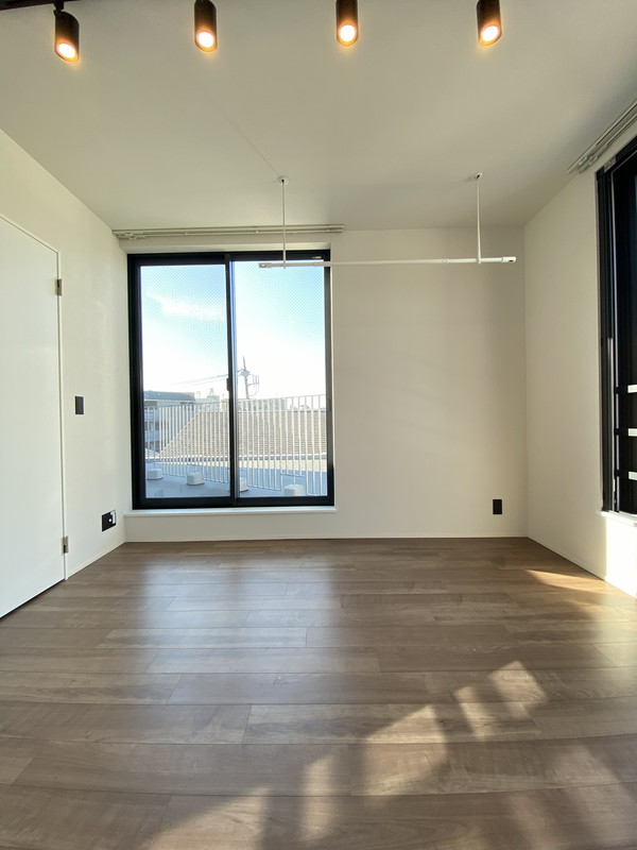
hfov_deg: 89.9
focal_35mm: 13
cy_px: 425
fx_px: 319
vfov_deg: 106.2
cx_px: 318
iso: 40
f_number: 2.4
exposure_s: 1/122
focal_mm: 1.54
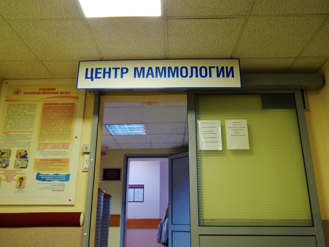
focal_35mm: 31
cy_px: 124
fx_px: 295
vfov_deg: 45.4
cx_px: 164
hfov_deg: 58.4
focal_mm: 5.6
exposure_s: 1/30
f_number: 3.2
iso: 400
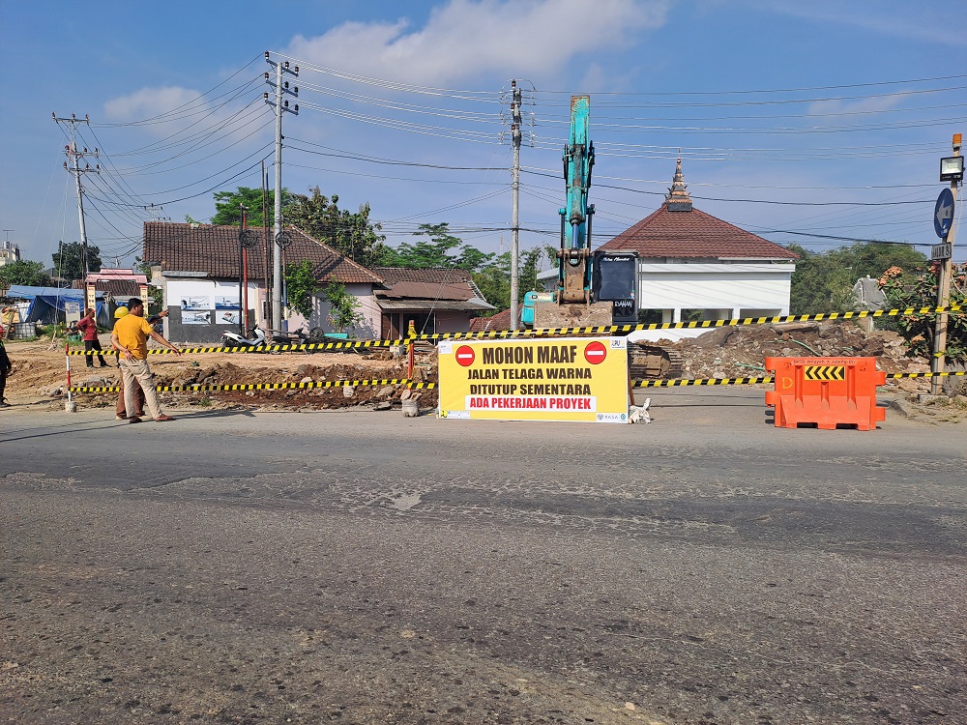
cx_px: 484
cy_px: 362
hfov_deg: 69.4
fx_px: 698
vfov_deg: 54.9
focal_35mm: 25
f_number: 1.8
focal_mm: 4.65
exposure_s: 1/1761
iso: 32
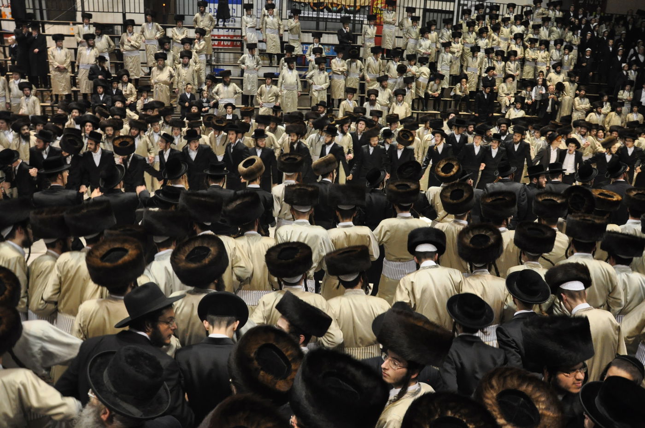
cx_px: 322
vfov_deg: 47.8
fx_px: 483
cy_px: 214
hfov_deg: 67.5
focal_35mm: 27
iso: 1250
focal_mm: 18
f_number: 5.6
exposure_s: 1/80
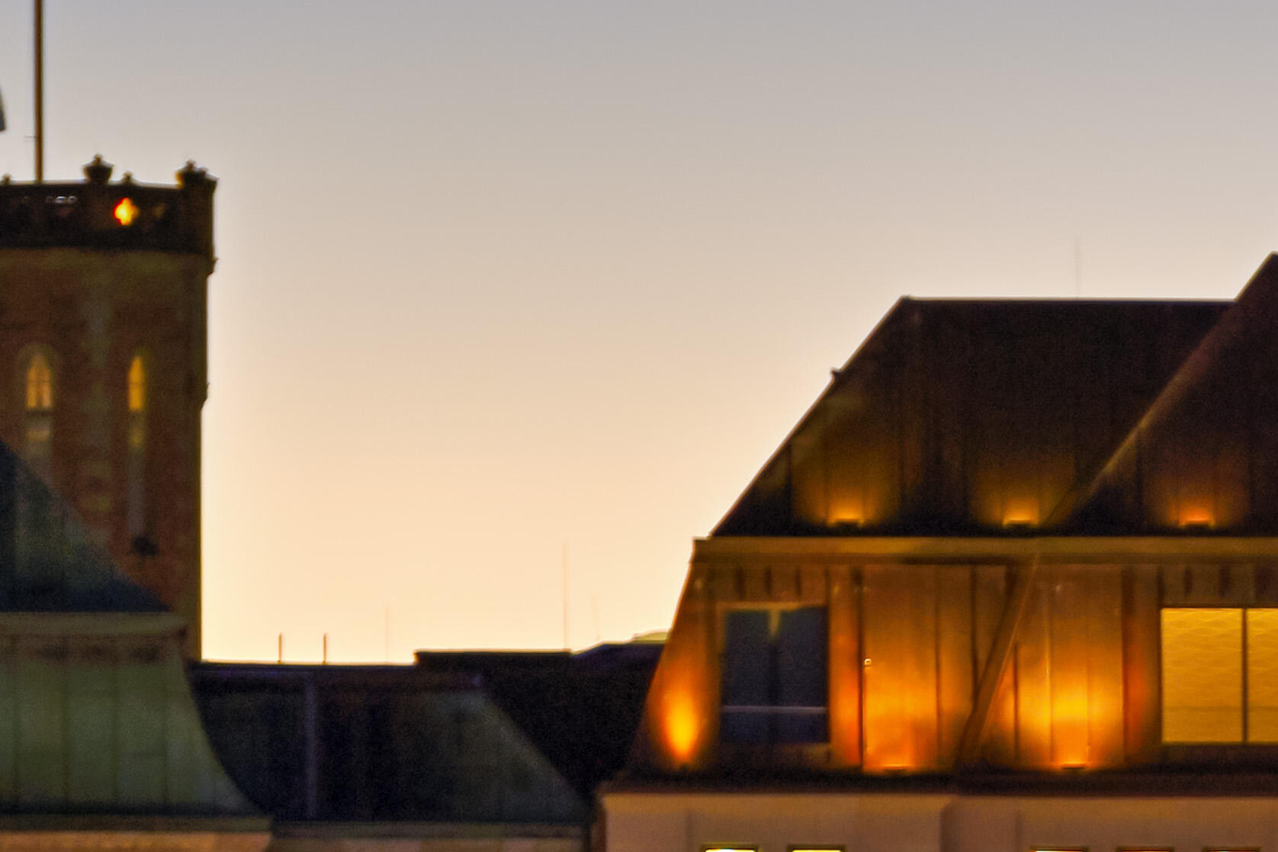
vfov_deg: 1.5
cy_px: 1112
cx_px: 2627
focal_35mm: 909
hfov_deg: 2.3
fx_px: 32264
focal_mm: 185
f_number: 4
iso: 200
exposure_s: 1/8
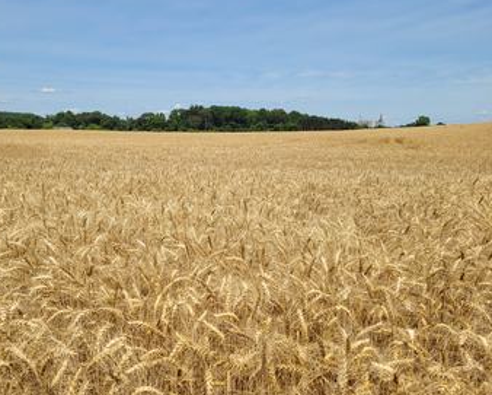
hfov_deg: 58.4
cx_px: 204
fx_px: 437
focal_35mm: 30
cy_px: 203
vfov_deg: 48.6
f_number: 1.8
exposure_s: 1/2977
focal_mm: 5.4
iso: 40
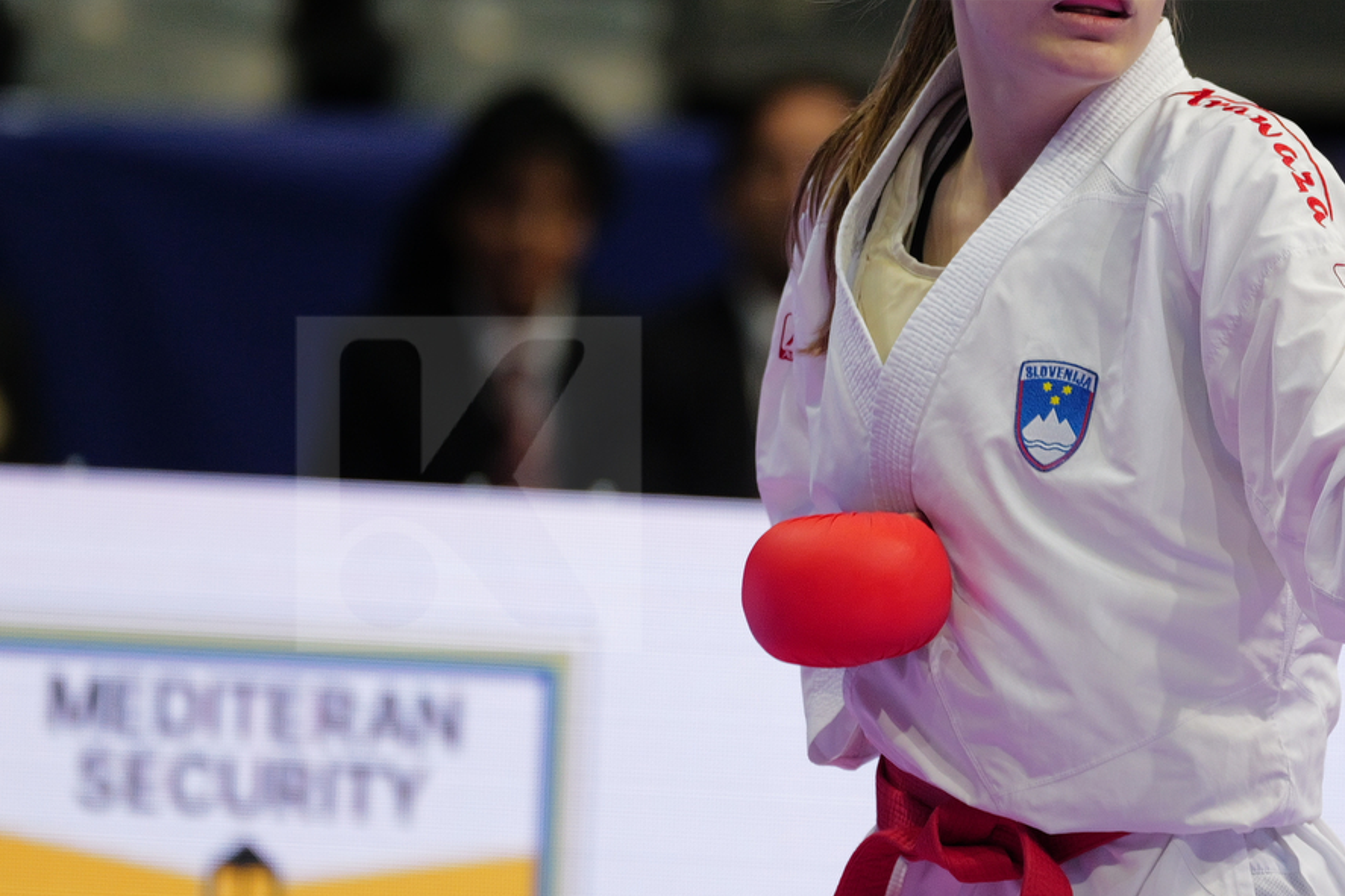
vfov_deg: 2.4
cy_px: 485
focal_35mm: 563
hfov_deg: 3.7
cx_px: 1096
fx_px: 21029
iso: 1600
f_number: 2.8
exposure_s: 1/1000
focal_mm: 200
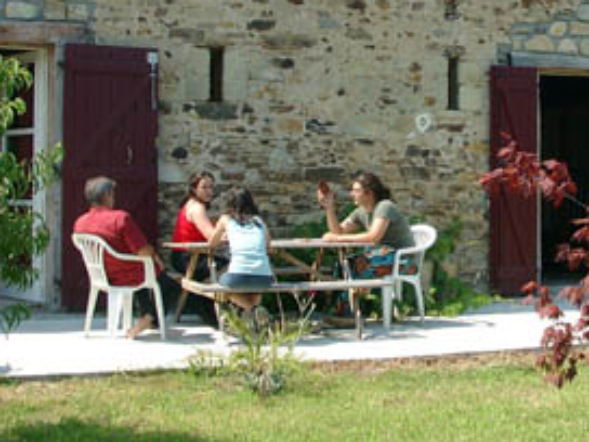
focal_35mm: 75
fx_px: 1276
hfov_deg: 25.8
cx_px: 416
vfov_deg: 19.5
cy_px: 100
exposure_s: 1/396
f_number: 4
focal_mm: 7.13
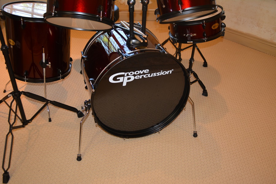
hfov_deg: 57.2
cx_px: 138
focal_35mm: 33
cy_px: 92
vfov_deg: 40.0
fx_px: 253
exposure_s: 1/80
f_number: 3.8
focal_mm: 22
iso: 400
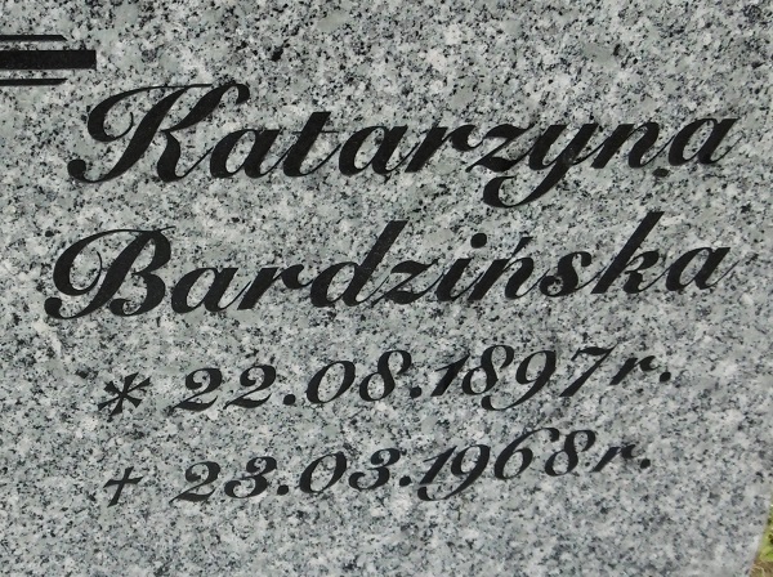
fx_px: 535
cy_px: 288
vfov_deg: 56.7
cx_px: 386
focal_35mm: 24
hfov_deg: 71.7
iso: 100
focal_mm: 4.3
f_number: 3.1
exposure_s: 1/160
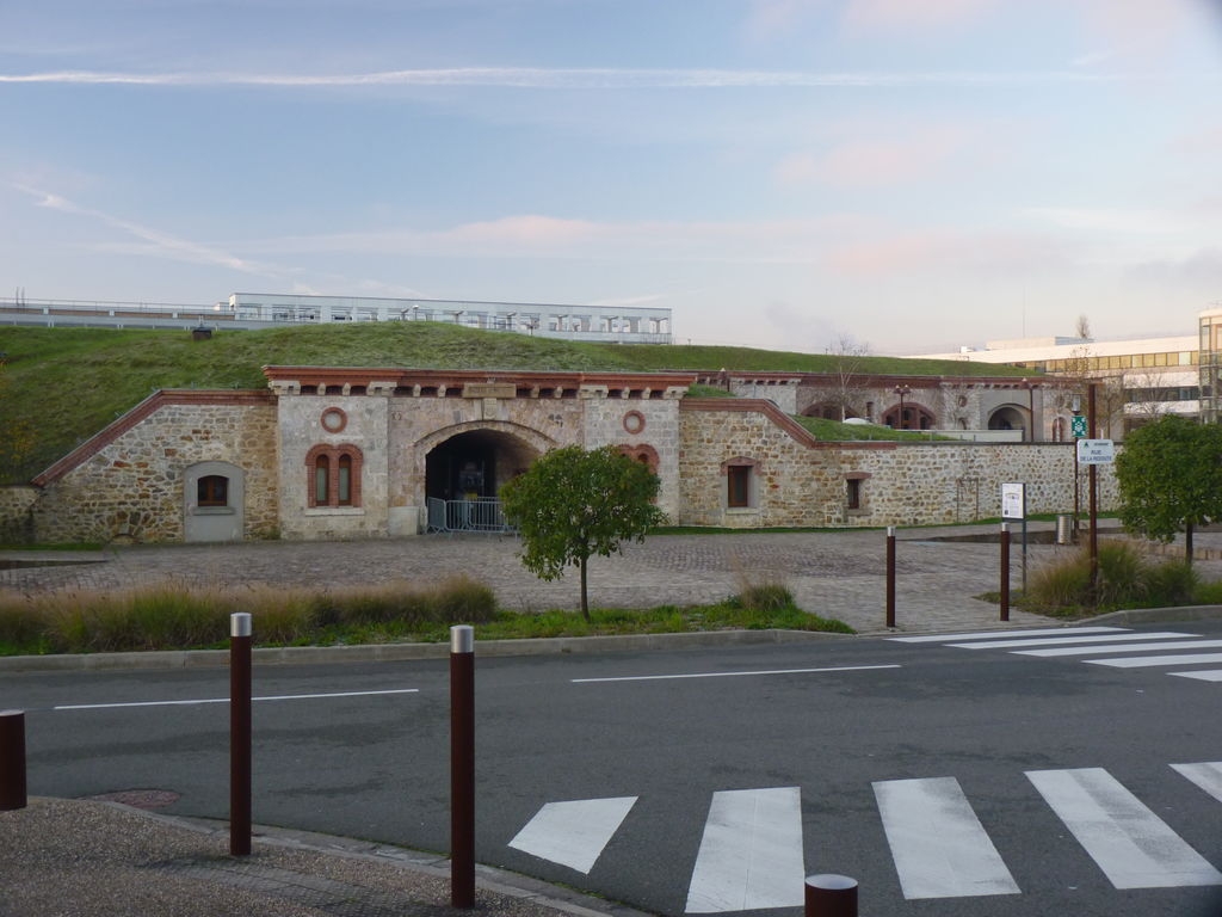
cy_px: 458
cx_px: 611
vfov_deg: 33.6
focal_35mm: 43
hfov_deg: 43.9
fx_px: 1518
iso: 160
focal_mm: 7.6
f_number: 3
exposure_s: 1/30
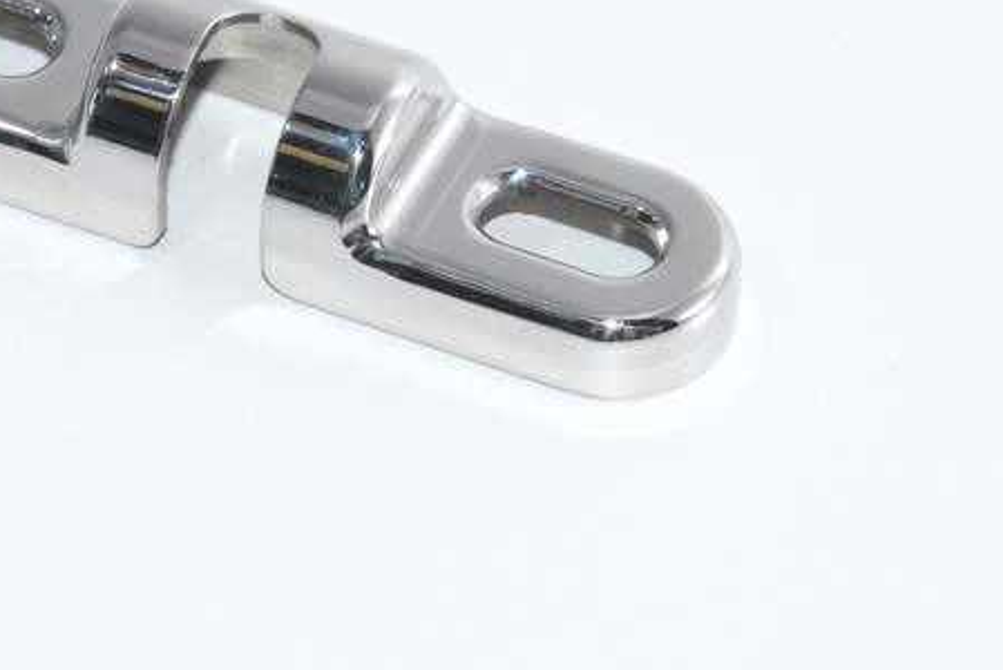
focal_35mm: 602
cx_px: 264
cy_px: 184
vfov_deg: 2.3
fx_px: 16783
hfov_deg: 3.4
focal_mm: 300
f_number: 16
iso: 1600
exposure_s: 1/250
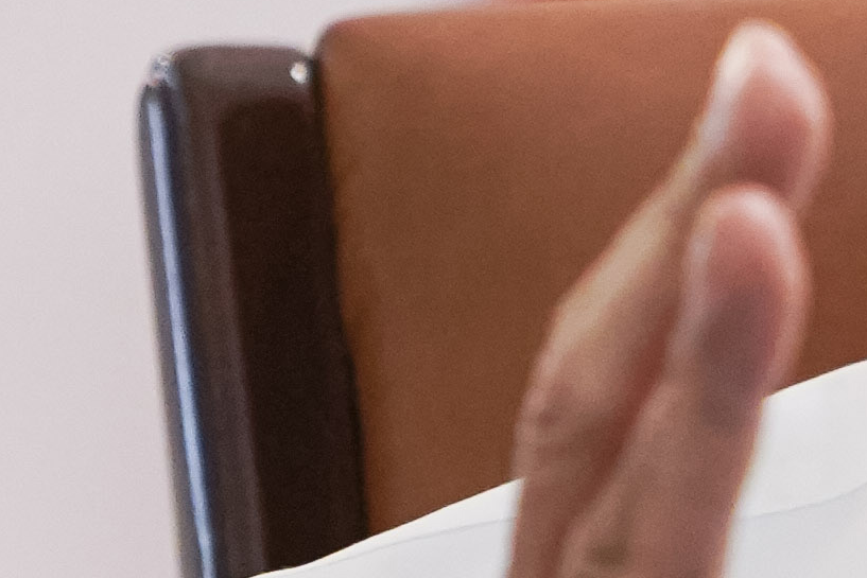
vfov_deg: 0.9
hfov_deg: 1.4
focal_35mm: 1469
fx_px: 35382
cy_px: -7
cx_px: 1069
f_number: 4
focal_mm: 200
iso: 2500
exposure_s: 1/125
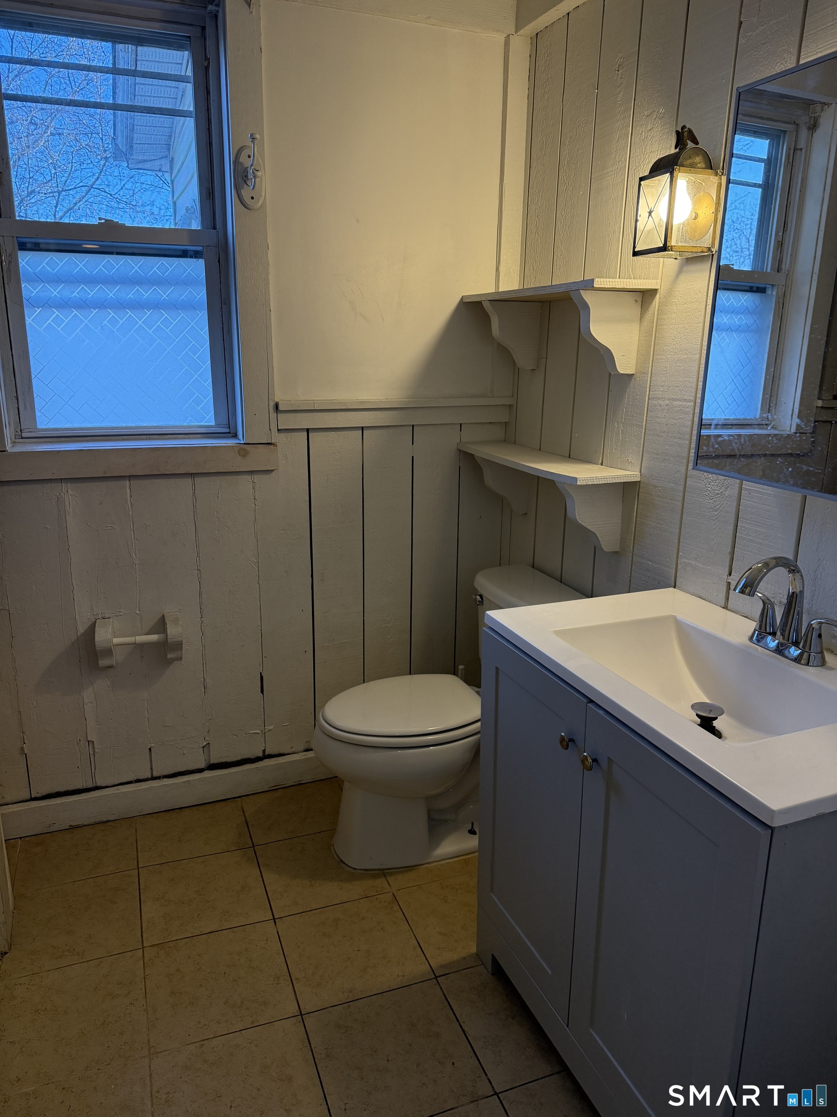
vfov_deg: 71.6
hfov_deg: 56.8
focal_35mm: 24
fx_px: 774
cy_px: 558
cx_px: 418
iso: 200
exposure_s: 1/183
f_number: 1.78
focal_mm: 6.76
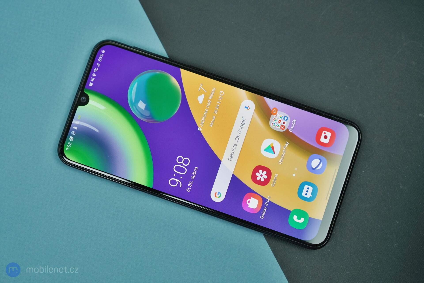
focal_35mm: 55
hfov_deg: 36.2
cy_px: 142
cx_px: 212
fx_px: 648
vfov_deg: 24.6
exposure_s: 1/125
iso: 200
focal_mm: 55
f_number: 3.5
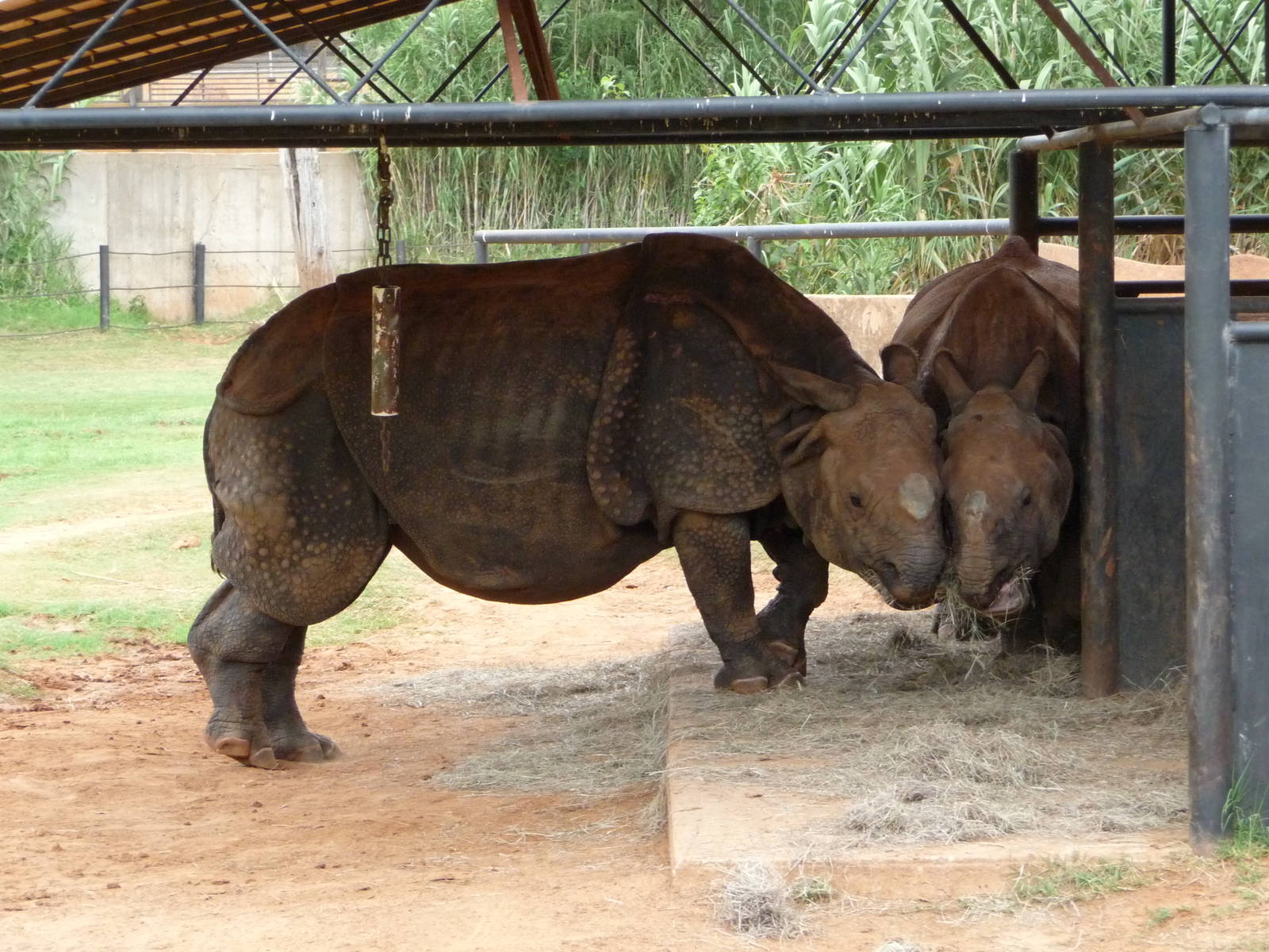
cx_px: 634
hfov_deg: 14.0
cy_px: 476
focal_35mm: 141
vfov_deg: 10.5
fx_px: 5169
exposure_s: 1/250
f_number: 4.8
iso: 400
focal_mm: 24.1
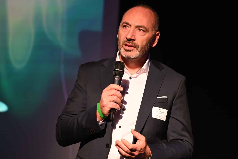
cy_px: 80
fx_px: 1322
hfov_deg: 10.3
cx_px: 119
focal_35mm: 200
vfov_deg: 6.9
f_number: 2.8
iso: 2500
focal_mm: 200
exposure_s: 1/100
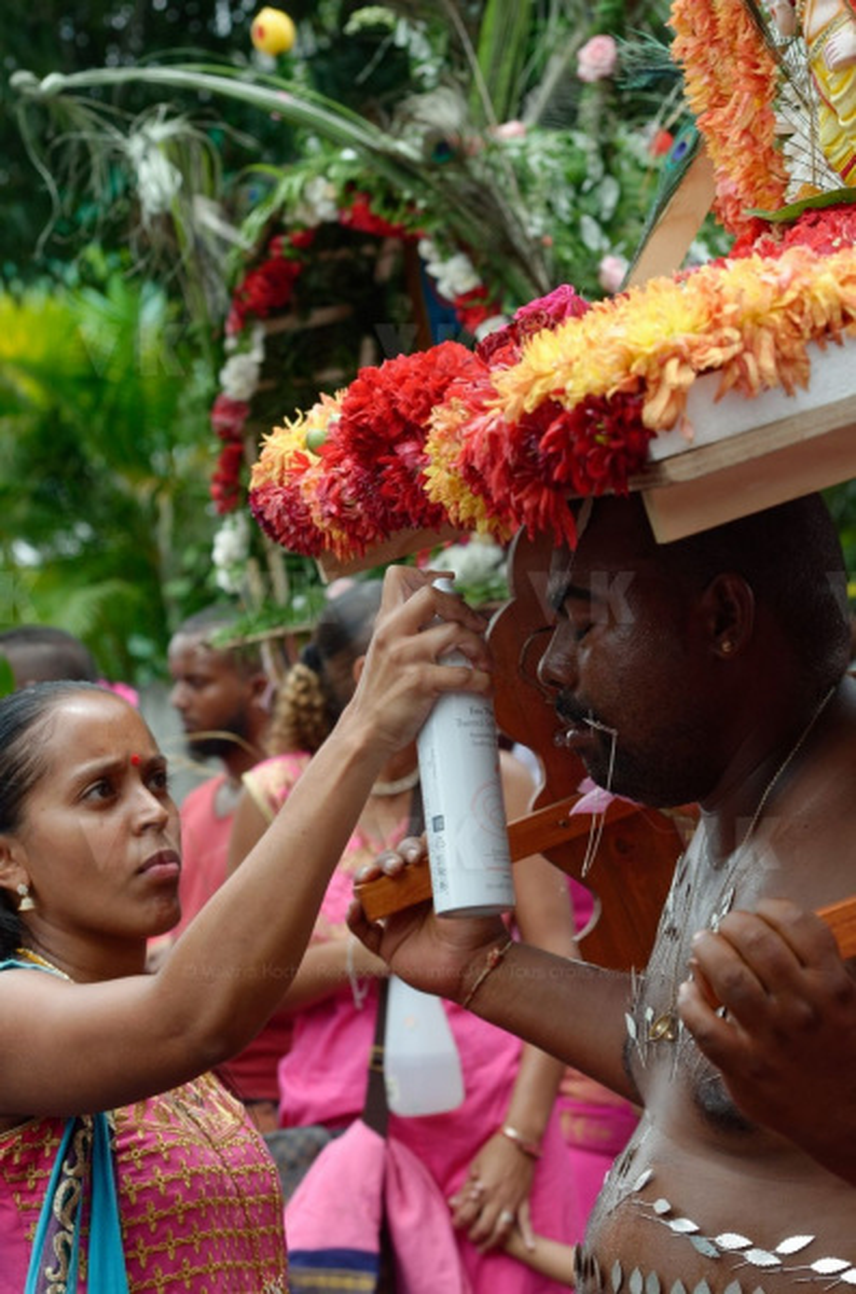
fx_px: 3764
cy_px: 647
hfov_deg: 13.0
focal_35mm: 105
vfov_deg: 19.5
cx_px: 428
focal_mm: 70
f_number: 6.3
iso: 200
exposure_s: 1/400
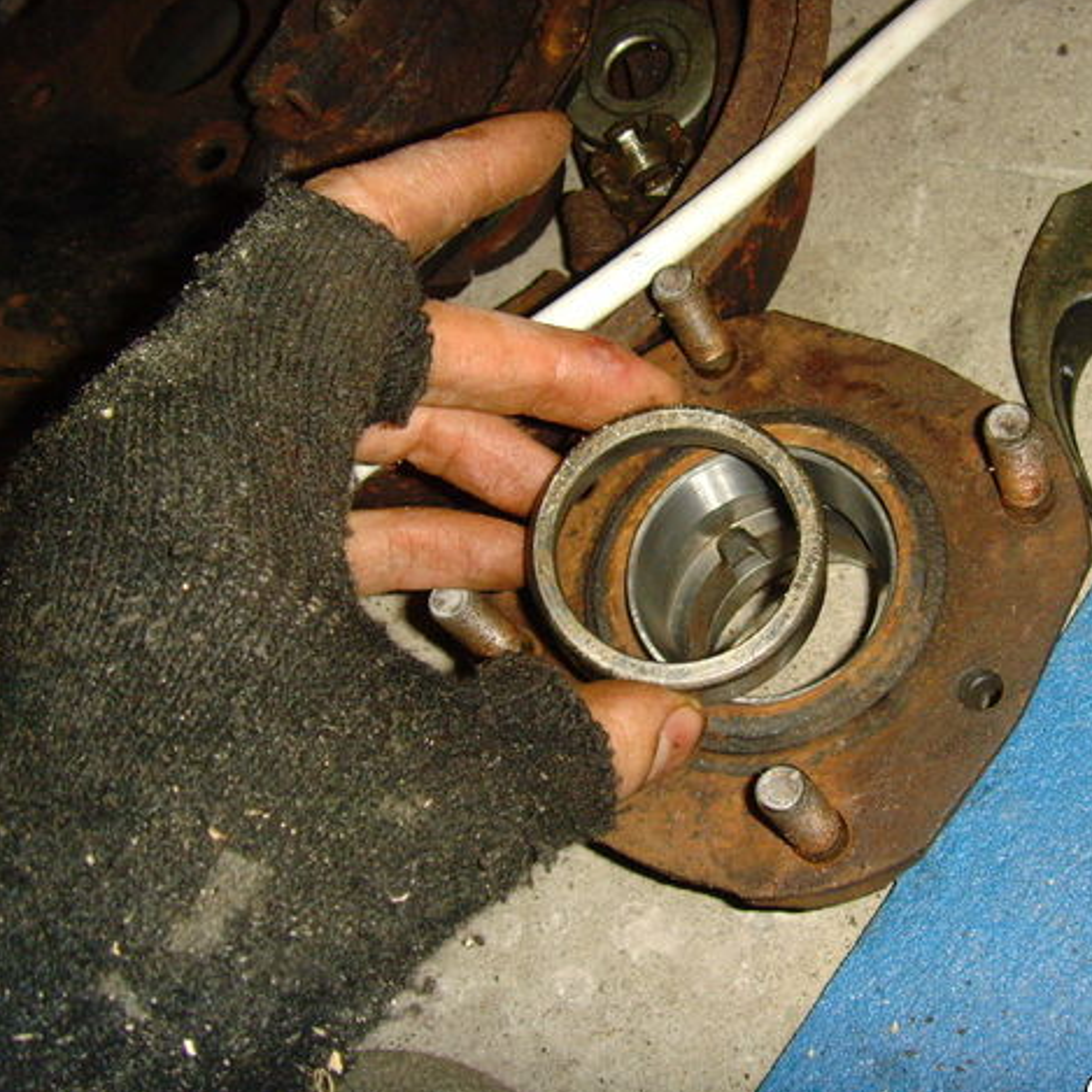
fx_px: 1677
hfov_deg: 35.7
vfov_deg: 36.1
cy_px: 549
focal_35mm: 47
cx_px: 740
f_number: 3.5
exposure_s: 1/45
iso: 200
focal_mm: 6.6
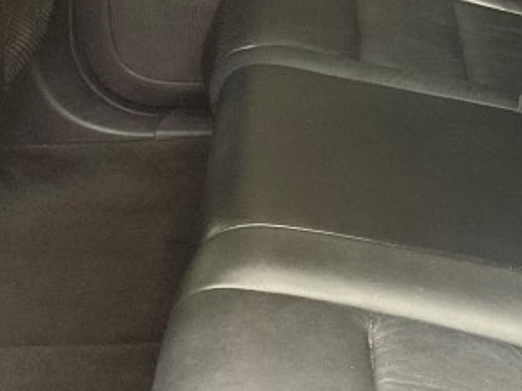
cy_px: 119
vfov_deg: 15.3
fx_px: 1447
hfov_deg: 19.7
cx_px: 552
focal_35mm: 96
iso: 320
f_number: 1.8
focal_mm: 3.99
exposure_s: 1/44
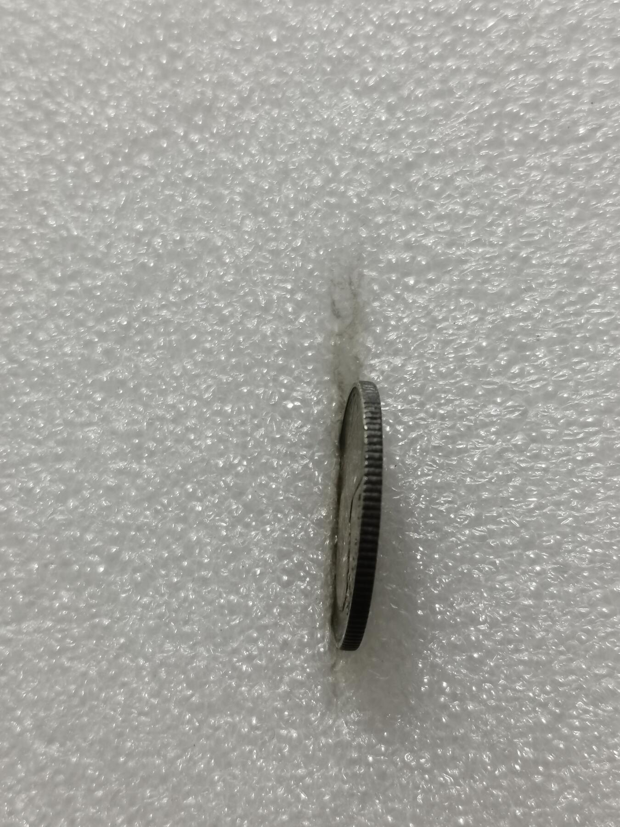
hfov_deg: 22.3
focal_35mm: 66
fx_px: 1576
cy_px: 414
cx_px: 310
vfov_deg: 29.4
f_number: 1.8
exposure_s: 1/100
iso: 64
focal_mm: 5.58
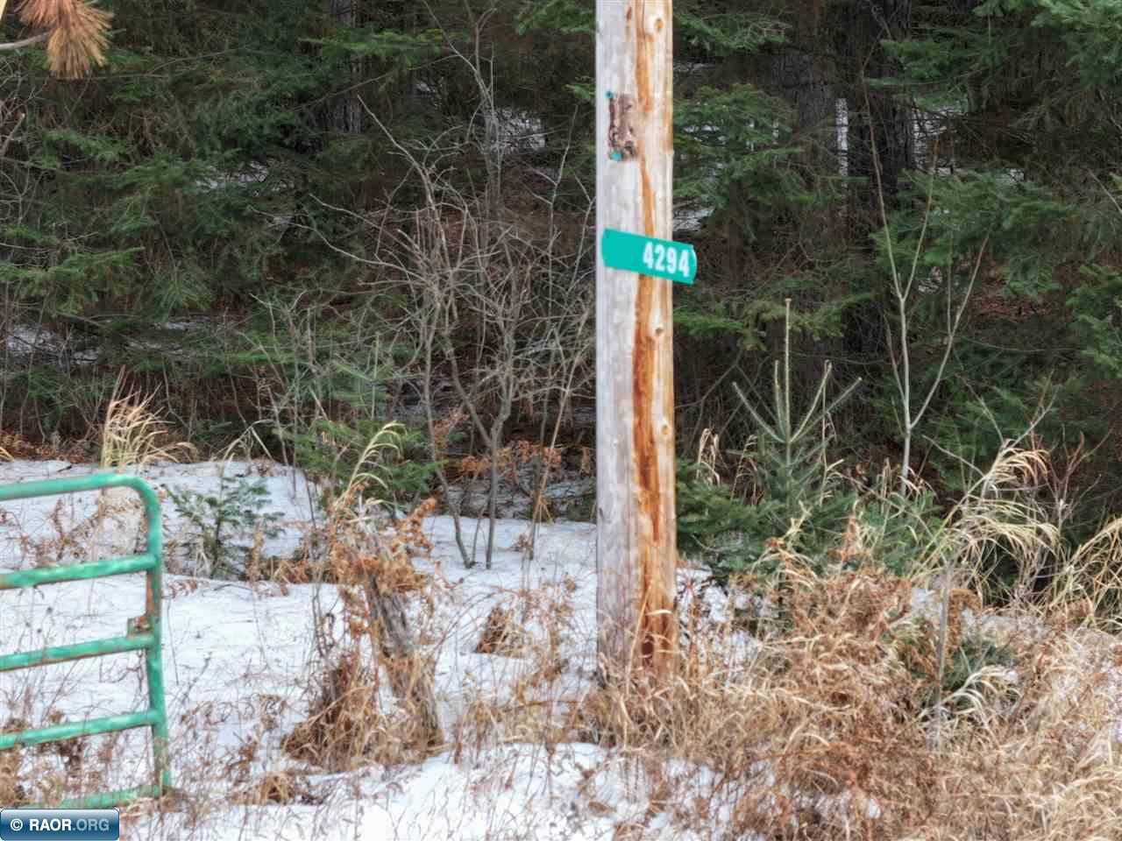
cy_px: 420
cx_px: 561
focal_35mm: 166
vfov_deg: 8.9
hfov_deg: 11.9
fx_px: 5381
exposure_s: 1/40
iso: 110
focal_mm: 30.71
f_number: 3.4
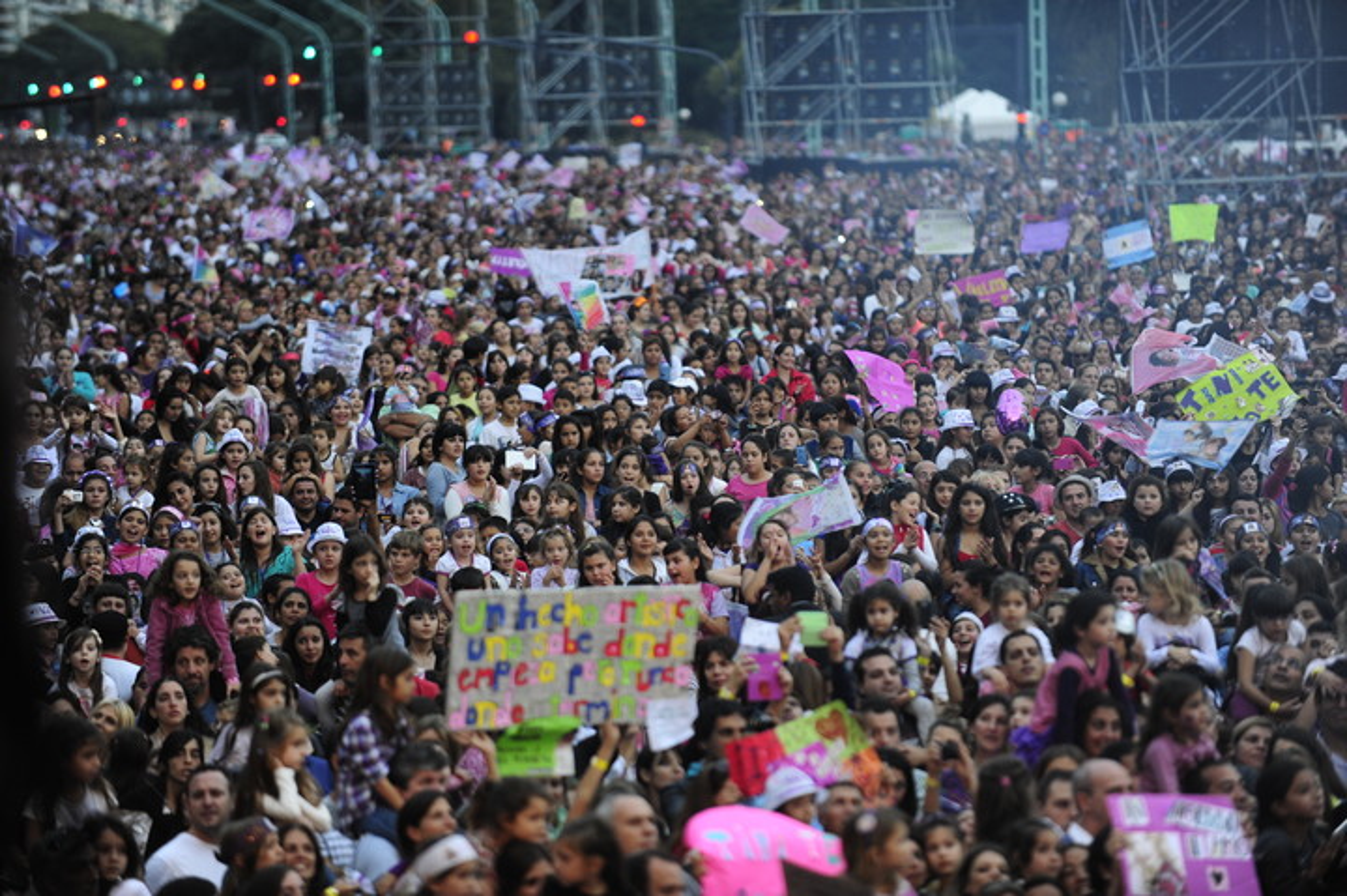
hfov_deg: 10.3
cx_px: 674
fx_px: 7478
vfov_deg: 6.9
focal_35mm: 200
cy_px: 448
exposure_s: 1/400
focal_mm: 200
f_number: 2.8
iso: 640
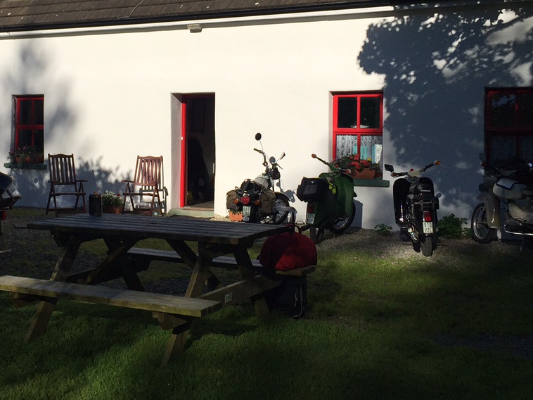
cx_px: 181
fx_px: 754
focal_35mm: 49
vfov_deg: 29.1
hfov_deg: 38.5
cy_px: 92
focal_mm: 4.15
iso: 32
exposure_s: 1/3968
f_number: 2.2
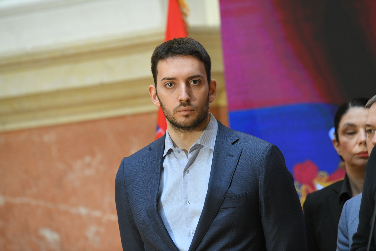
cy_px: 126
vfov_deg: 6.9
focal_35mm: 200
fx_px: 2089
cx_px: 188
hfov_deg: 10.3
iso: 2500
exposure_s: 1/200
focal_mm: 200
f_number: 4
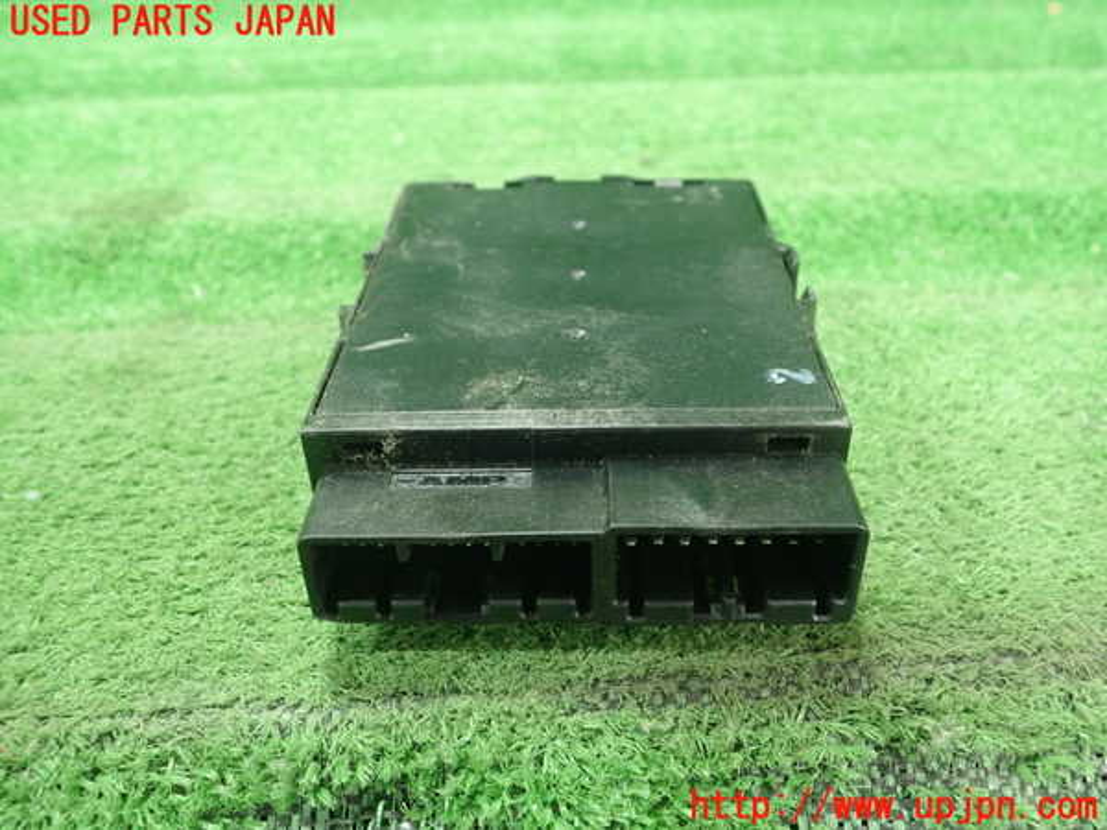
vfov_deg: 46.8
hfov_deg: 60.0
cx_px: 554
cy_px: 415
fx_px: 959
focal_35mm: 30
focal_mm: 5.5
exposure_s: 1/125
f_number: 2.3
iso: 640
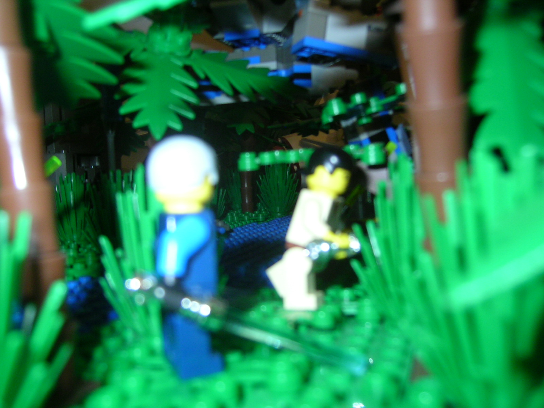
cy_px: 204
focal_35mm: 36
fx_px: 566
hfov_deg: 51.4
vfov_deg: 39.7
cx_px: 272
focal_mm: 5.6
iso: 100
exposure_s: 1/30
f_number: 2.8
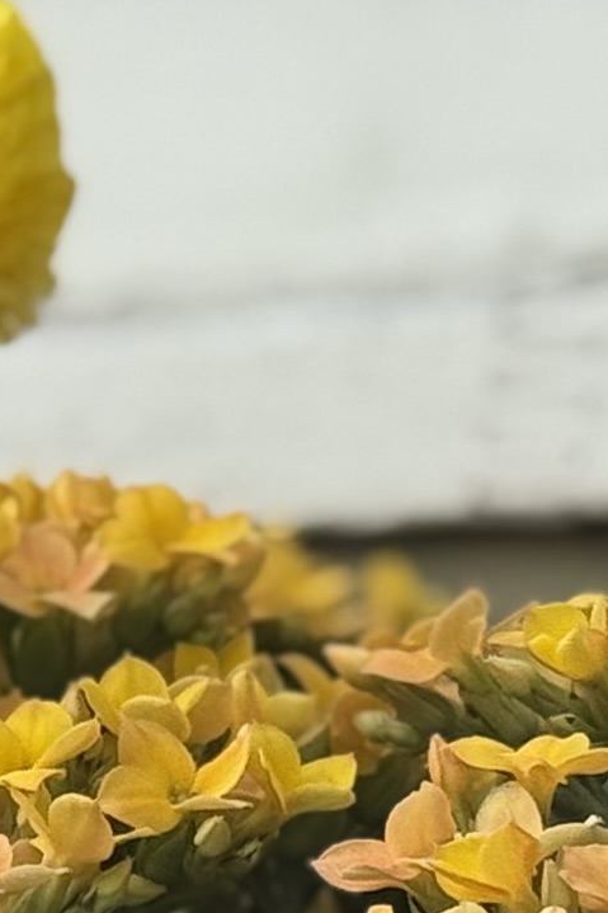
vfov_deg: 7.3
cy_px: 1300
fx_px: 7096
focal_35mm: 280
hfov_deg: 4.7
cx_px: -1125
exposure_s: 1/1490
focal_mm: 6.76
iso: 64
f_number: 1.78
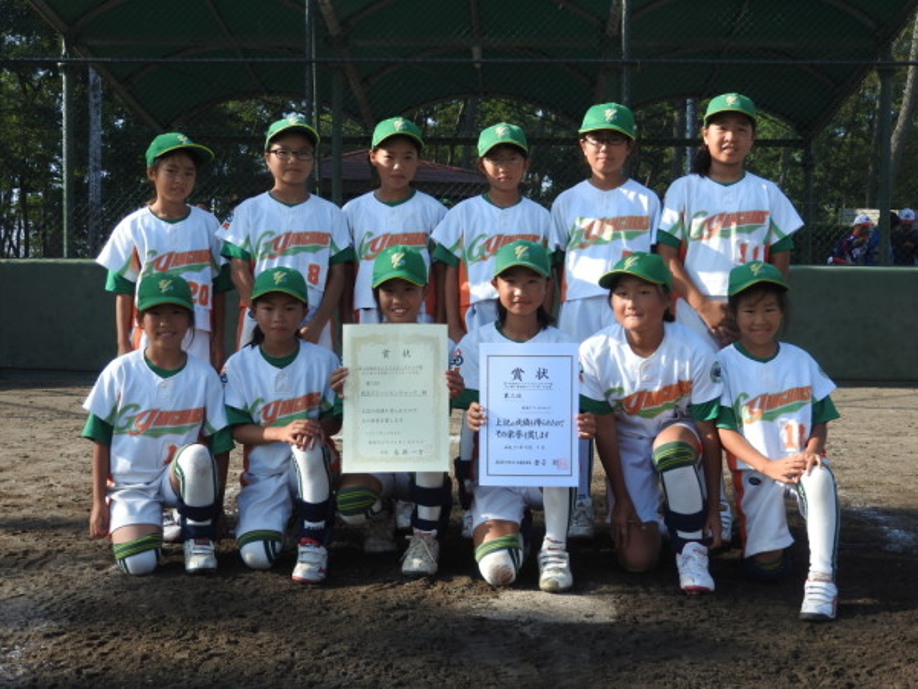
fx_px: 1459
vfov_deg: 26.6
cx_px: 459
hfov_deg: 34.9
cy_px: 344
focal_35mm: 55
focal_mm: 9.9
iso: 100
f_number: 4
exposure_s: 1/500
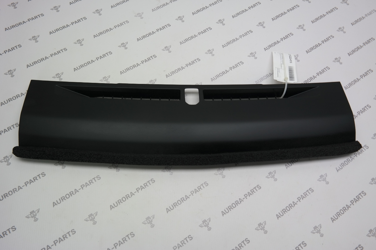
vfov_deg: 45.0
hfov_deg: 63.7
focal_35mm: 29
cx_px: 188
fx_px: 303
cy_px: 125
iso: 100
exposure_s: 1/80
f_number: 3.5
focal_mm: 19
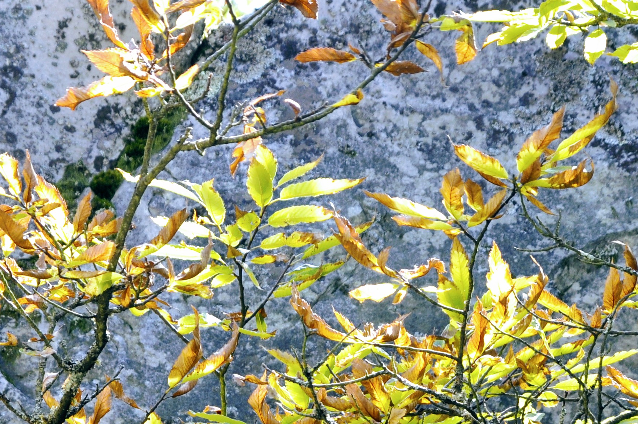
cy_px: 480
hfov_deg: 8.0
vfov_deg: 5.3
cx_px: 186
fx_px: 4585
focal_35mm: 259
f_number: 5.6
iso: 320
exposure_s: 1/125
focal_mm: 70
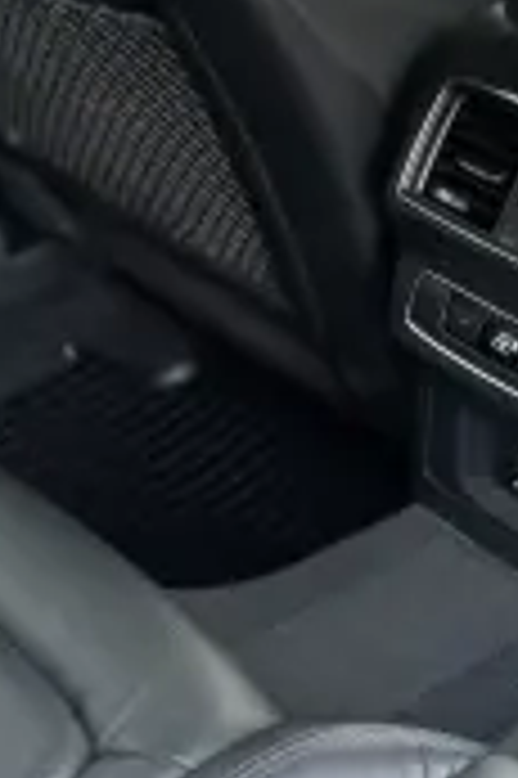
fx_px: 2249
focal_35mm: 104
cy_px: 364
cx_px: 491
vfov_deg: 19.7
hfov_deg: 13.0
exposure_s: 1/30
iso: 640
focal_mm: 6.76
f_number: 1.78
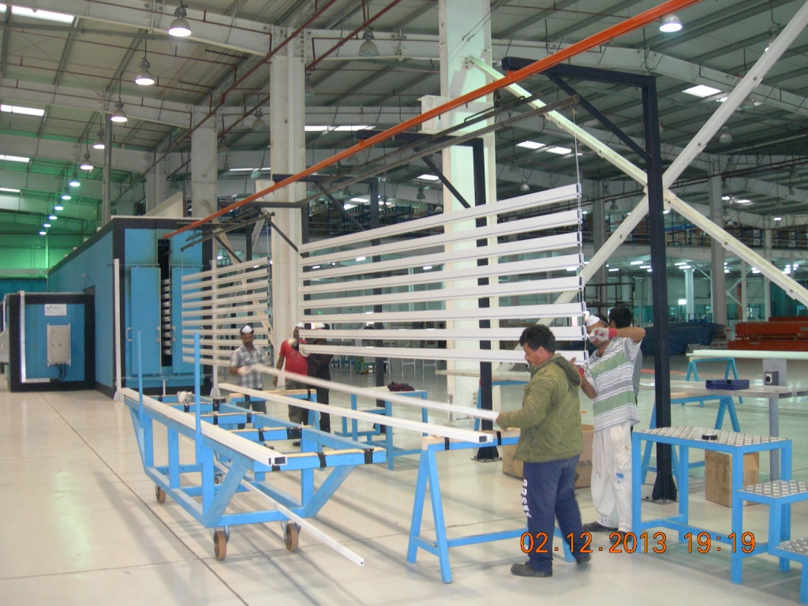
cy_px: 303
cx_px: 404
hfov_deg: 49.0
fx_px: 887
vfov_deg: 37.7
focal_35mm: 38
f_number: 2.8
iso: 200
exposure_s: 1/25.1
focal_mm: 7.8
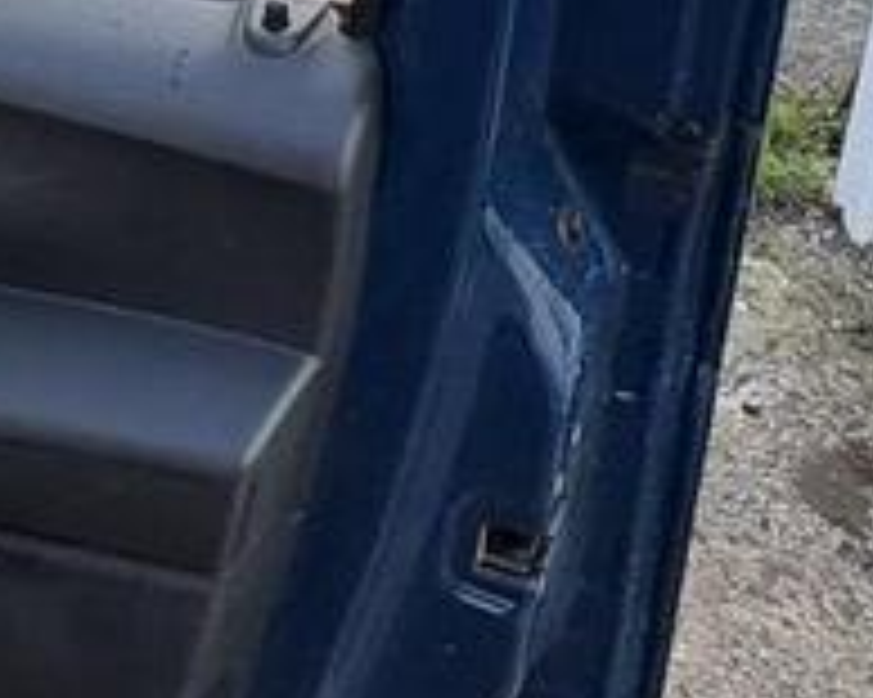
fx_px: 1627
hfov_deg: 29.0
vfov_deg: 21.7
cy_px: -221
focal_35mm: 63
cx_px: 117
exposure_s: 1/118
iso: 40
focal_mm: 2.22
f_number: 2.2
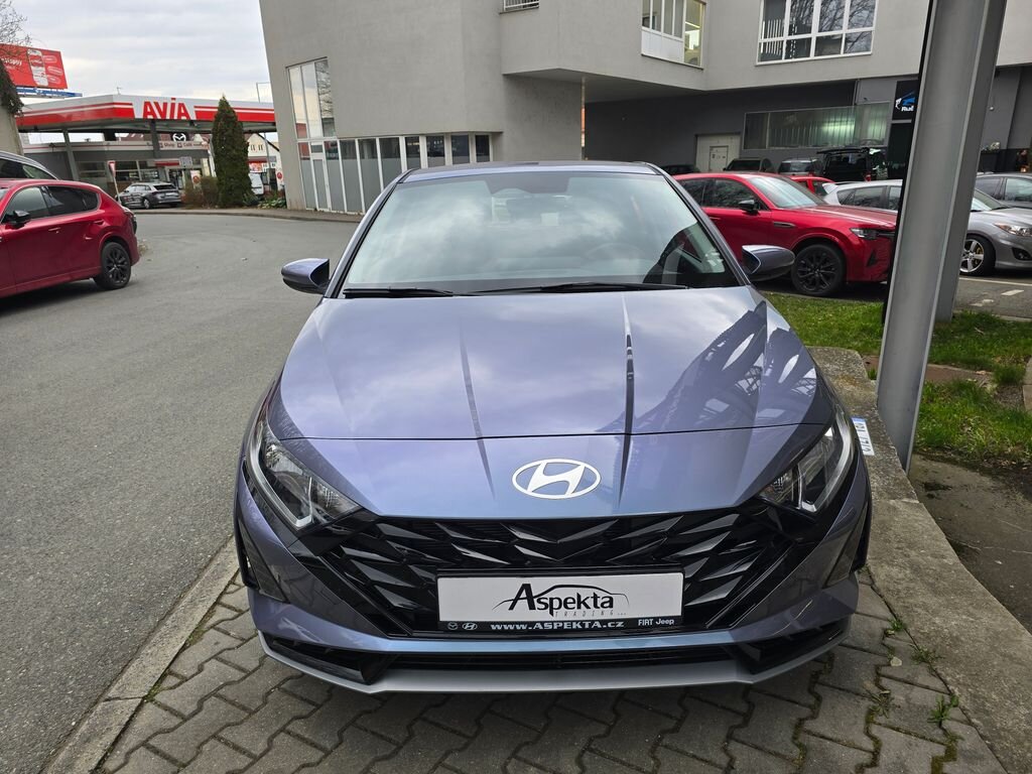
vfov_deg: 58.9
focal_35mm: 23
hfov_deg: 73.9
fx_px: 686
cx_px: 516
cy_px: 387
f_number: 1.7
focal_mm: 6.3
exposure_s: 1/180
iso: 50
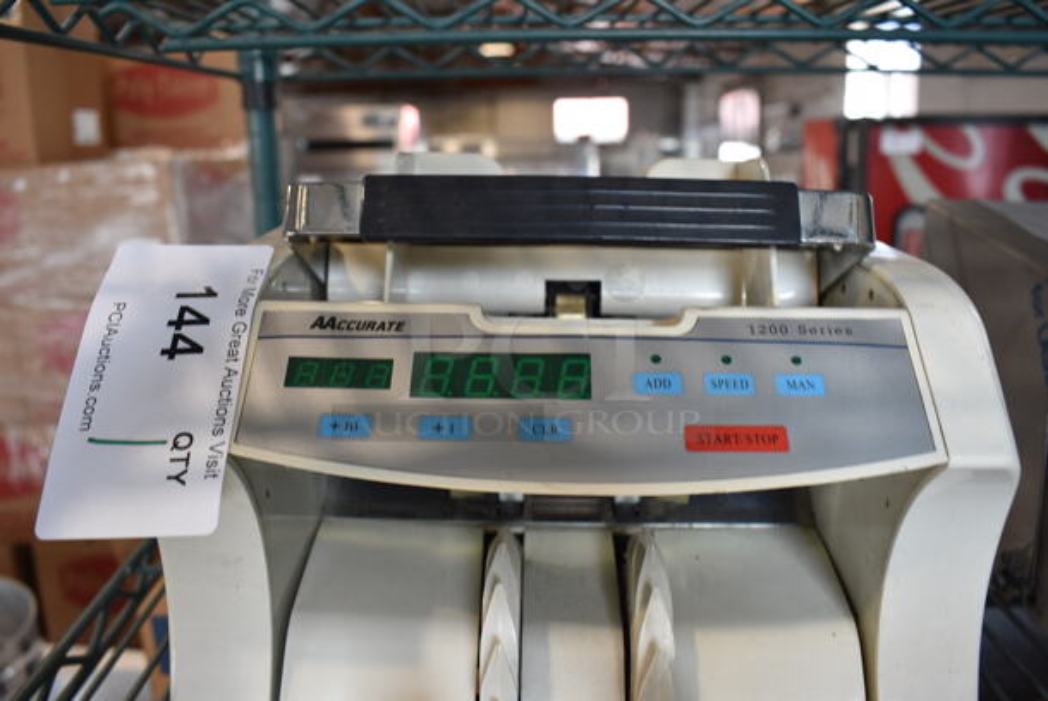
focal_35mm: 30
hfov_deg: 61.9
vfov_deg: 43.7
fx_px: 874
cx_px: 524
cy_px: 350
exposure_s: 1/60
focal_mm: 20
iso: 400
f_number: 5.6
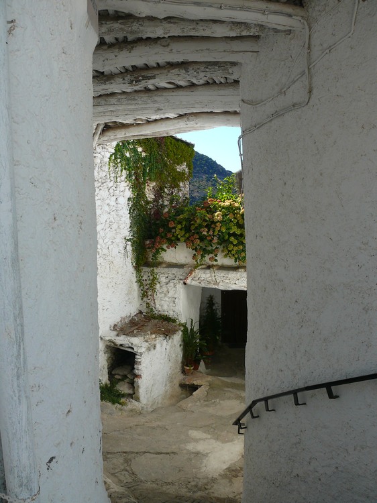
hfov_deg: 40.7
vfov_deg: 52.6
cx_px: 188
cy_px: 252
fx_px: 509
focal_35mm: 35
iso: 100
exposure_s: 1/125
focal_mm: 7.4
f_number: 4
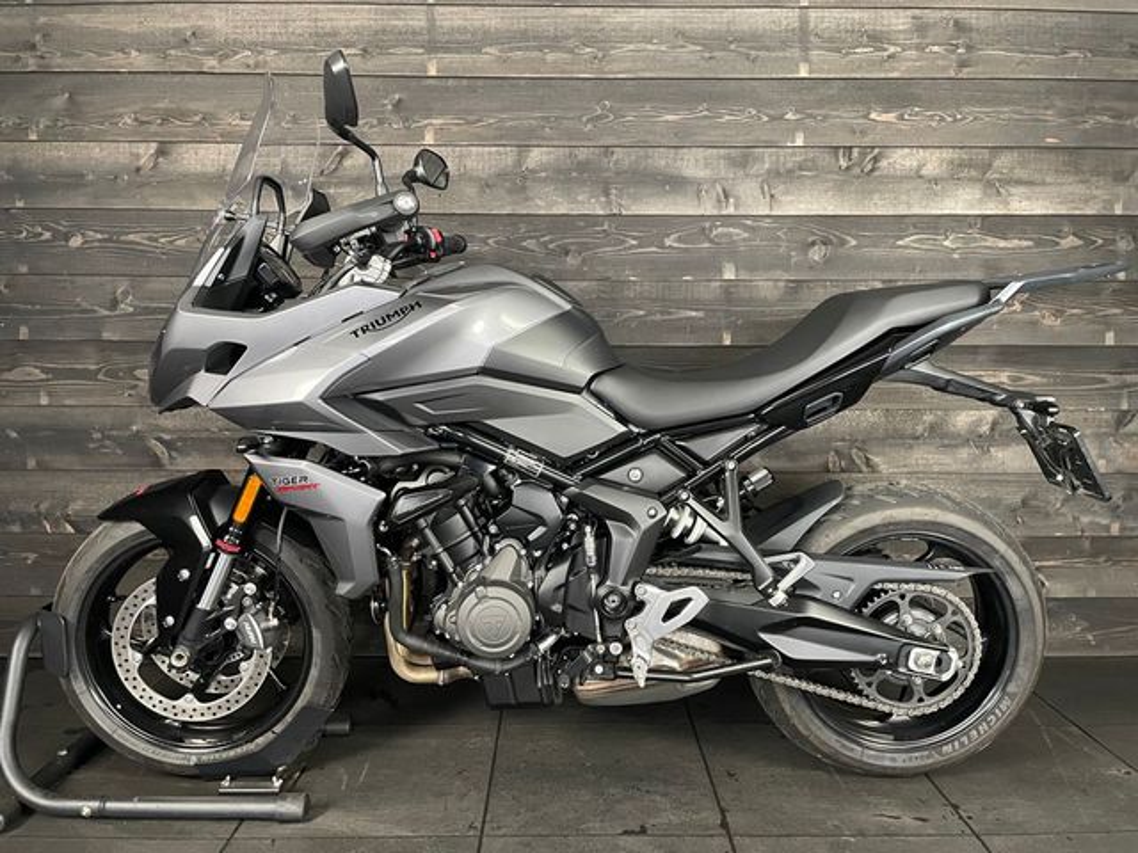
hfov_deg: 67.3
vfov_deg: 53.1
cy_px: 426
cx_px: 569
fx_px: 855
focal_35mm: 26
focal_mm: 4.2
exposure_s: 1/33
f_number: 1.6
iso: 500
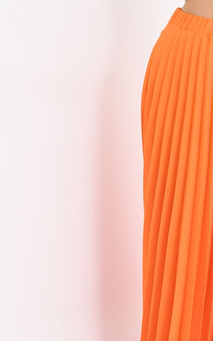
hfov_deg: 9.7
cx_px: 254
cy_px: 125
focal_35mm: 133
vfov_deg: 15.7
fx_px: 1235
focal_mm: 58
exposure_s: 1/125
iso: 160
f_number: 6.3
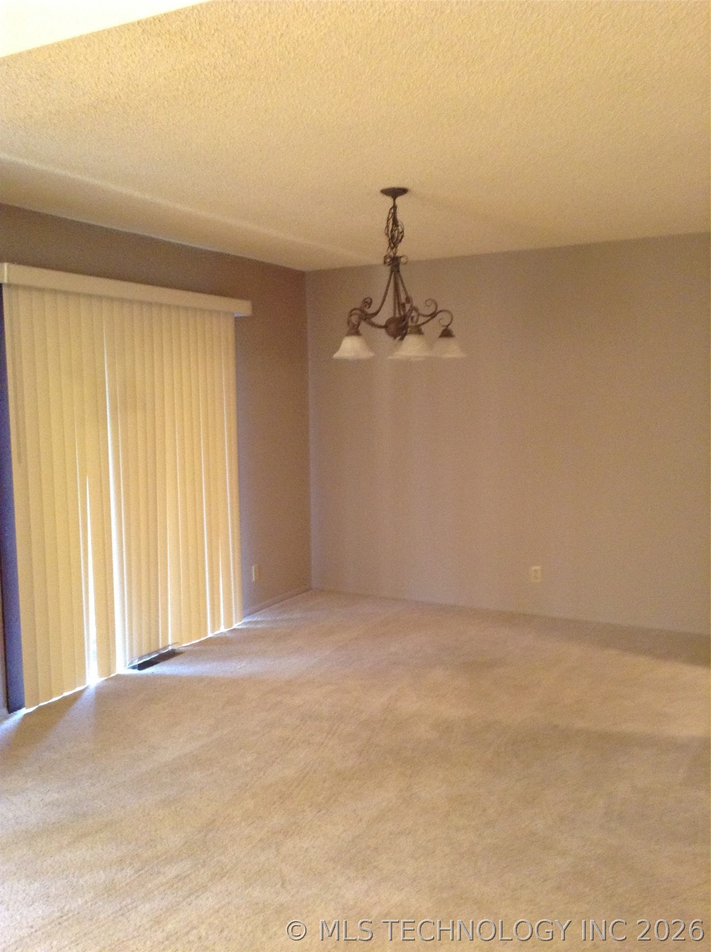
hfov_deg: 42.8
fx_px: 906
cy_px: 476
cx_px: 356
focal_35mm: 33
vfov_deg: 55.4
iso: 250
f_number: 2.4
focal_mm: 3.3
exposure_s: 1/15
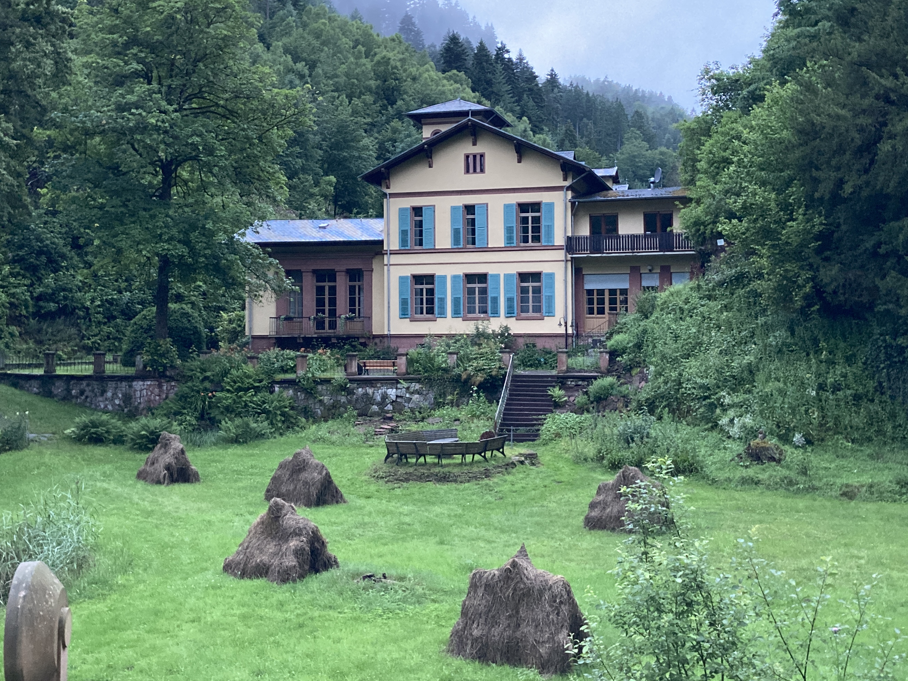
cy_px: 305
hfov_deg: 43.8
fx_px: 1128
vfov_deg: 33.6
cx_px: 483
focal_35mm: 43
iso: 500
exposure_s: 1/30
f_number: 1.8
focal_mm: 3.99
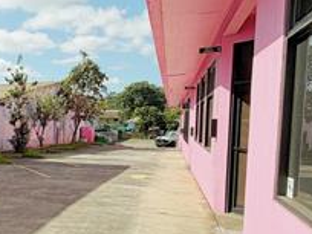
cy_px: 144
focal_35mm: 44
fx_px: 397
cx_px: -72
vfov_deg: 32.7
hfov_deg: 33.8
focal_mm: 2.22
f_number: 2.2
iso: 20
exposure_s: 1/914
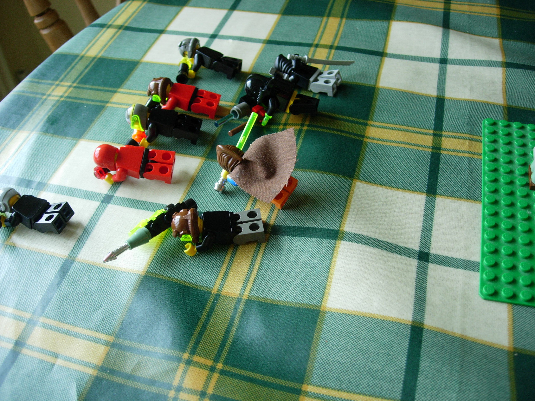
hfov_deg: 49.0
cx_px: 268
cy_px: 200
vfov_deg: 37.7
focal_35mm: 38
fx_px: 587
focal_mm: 7.8
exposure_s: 1/121
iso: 64
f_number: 2.8
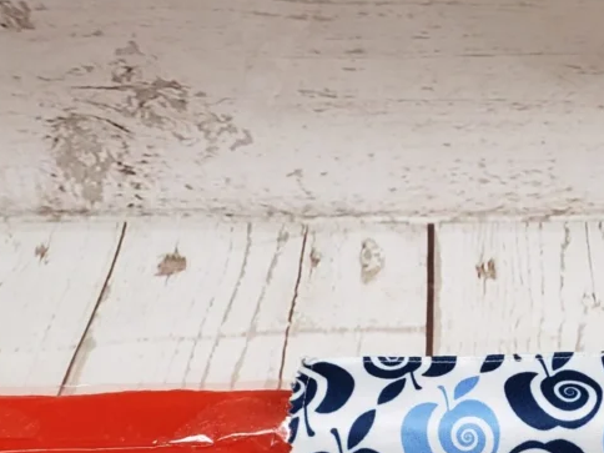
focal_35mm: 55
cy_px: 442
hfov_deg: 34.2
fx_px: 960
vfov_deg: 25.4
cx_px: 451
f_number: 1.5
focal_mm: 4.3
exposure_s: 1/120
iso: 100
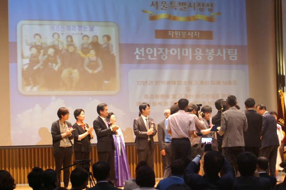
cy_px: 96
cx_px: 144
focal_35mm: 103
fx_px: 817
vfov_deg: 13.3
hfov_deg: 19.8
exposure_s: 1/20
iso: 800
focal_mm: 35
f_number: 5.6
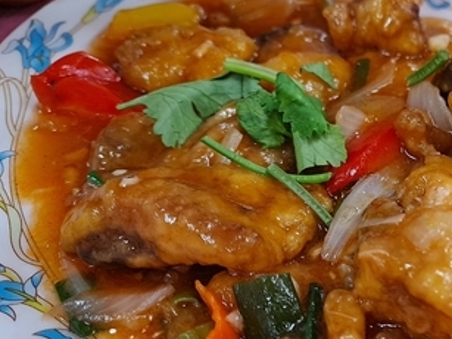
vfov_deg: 29.0
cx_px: 430
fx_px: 653
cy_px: 208
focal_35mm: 50
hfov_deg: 35.3
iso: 160
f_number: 1.8
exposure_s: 1/60
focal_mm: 5.23
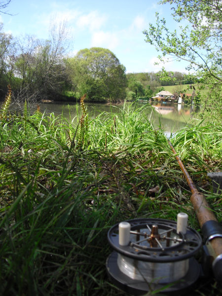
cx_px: 111
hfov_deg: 39.7
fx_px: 308
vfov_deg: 51.4
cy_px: 148
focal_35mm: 36
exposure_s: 1/100
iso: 100
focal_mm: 6.3
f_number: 7.8
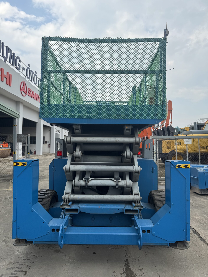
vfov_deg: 71.6
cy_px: 138
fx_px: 192
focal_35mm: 24
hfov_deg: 56.8
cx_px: 104
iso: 80
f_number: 1.78
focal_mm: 6.76
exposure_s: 1/2174
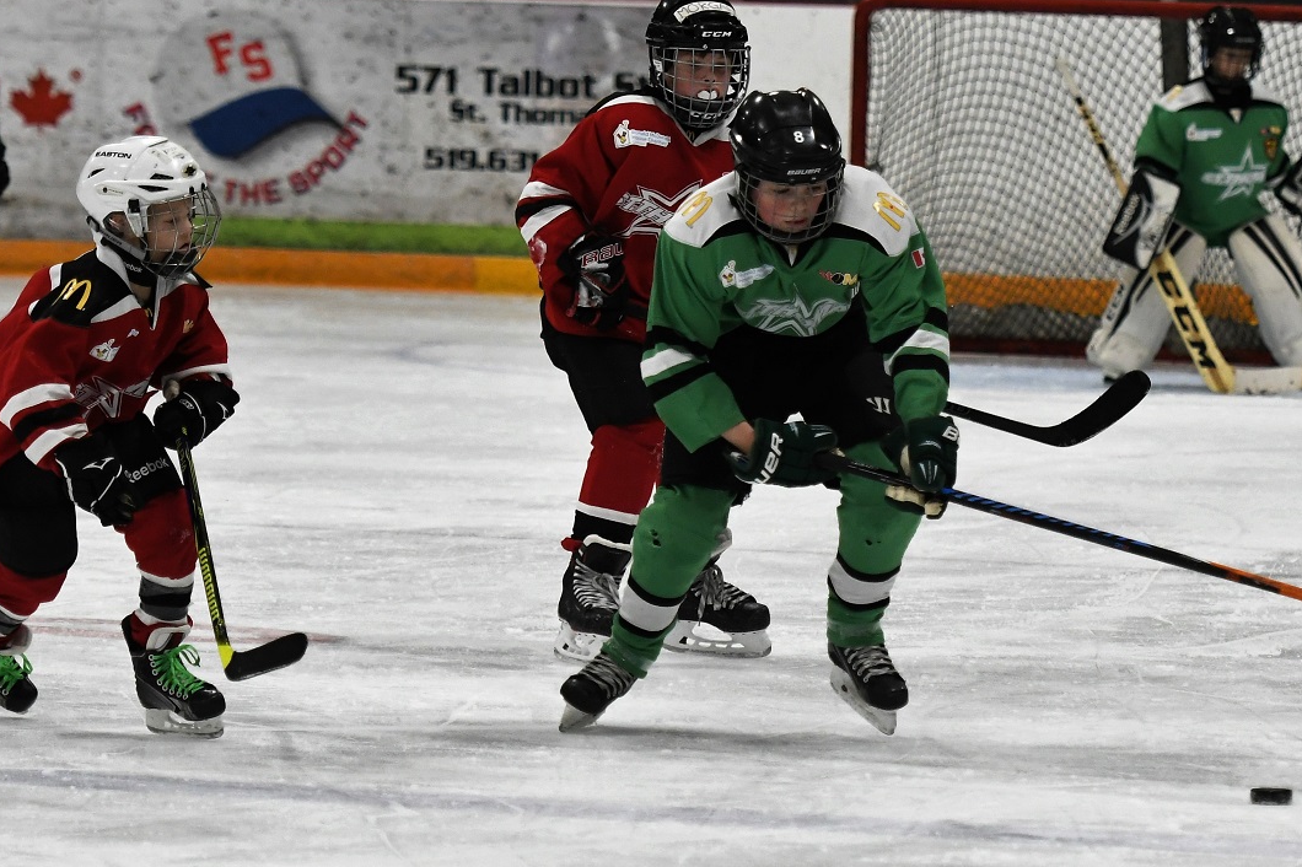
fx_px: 6580
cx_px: 693
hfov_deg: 11.3
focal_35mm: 182
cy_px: 443
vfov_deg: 7.5
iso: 1600
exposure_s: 1/1000
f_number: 2.8
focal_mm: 112
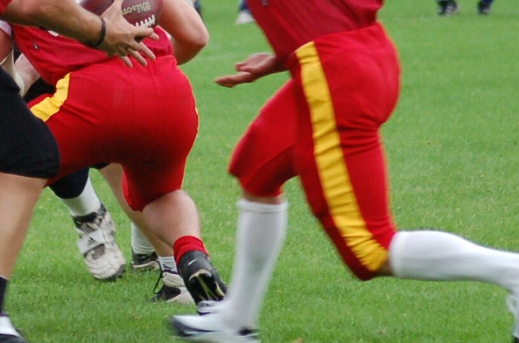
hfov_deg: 3.8
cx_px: 84
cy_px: 83
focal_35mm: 545
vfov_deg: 2.5
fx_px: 7845
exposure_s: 1/320
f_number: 4.5
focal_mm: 135
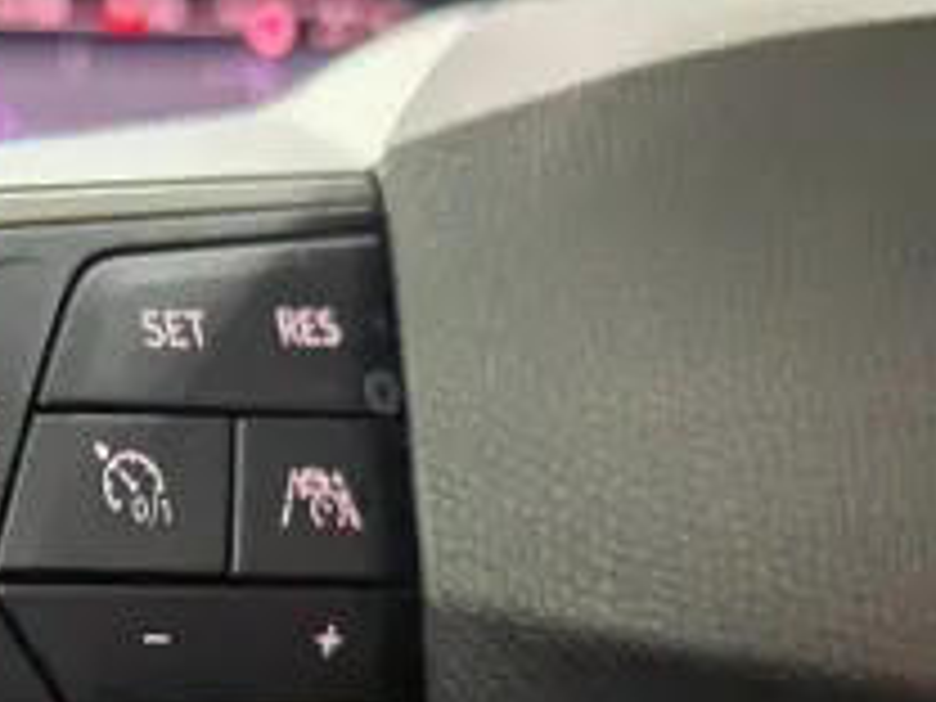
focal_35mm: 45
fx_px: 1217
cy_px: 459
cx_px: 130
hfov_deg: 39.6
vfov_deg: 32.0
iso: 1250
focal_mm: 5.4
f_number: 1.6
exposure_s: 1/33
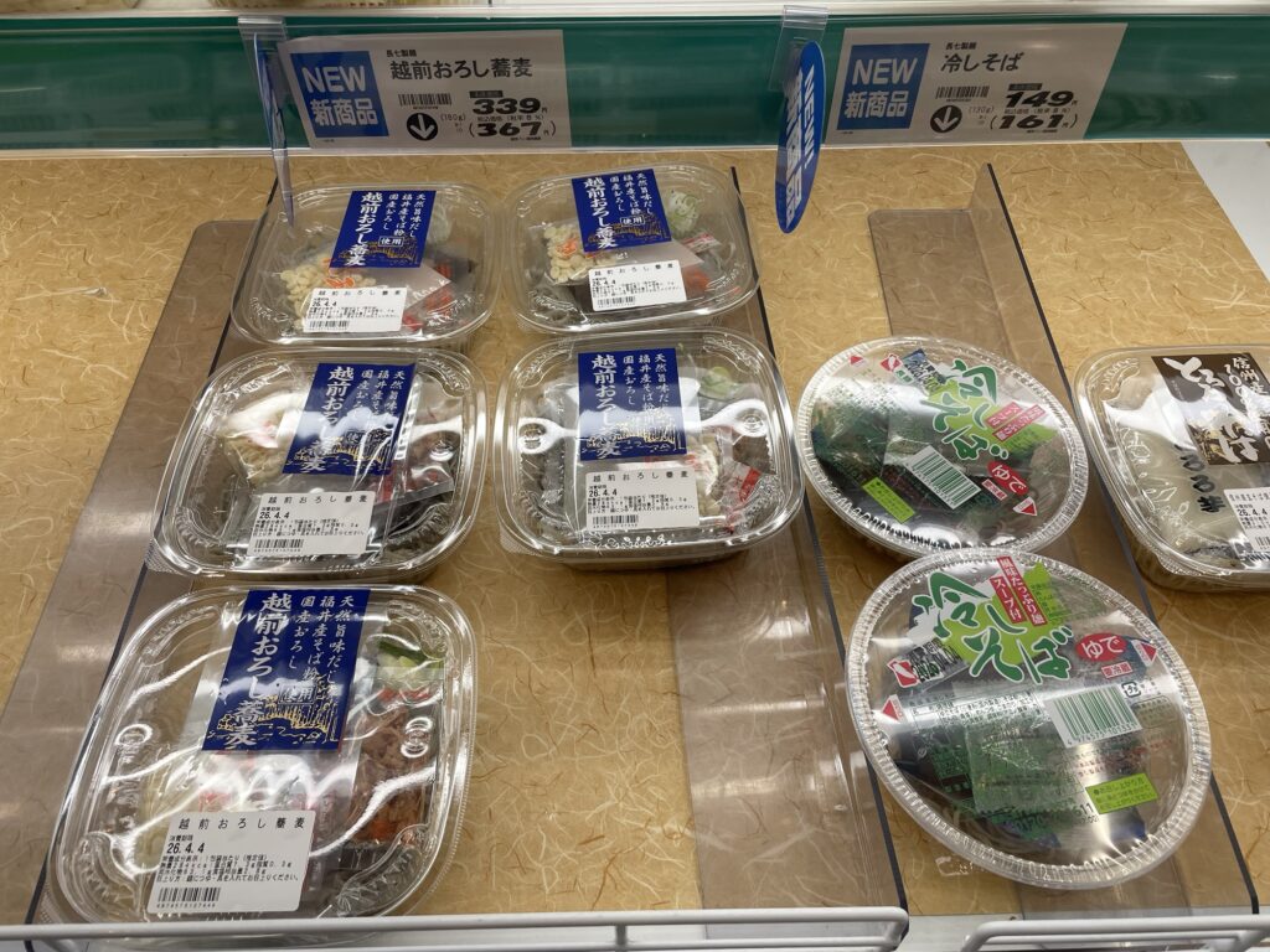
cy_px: 476
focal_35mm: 26
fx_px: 954
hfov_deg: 67.3
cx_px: 635
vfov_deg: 53.1
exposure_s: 1/427
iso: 32
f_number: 1.6
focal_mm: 4.2
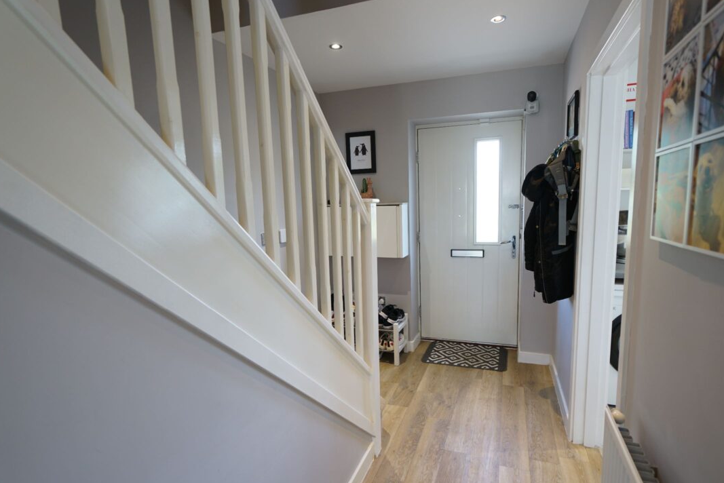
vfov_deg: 67.3
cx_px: 389
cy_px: 258
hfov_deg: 89.8
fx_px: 362
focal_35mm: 18
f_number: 4
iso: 400
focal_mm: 16
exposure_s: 1/25
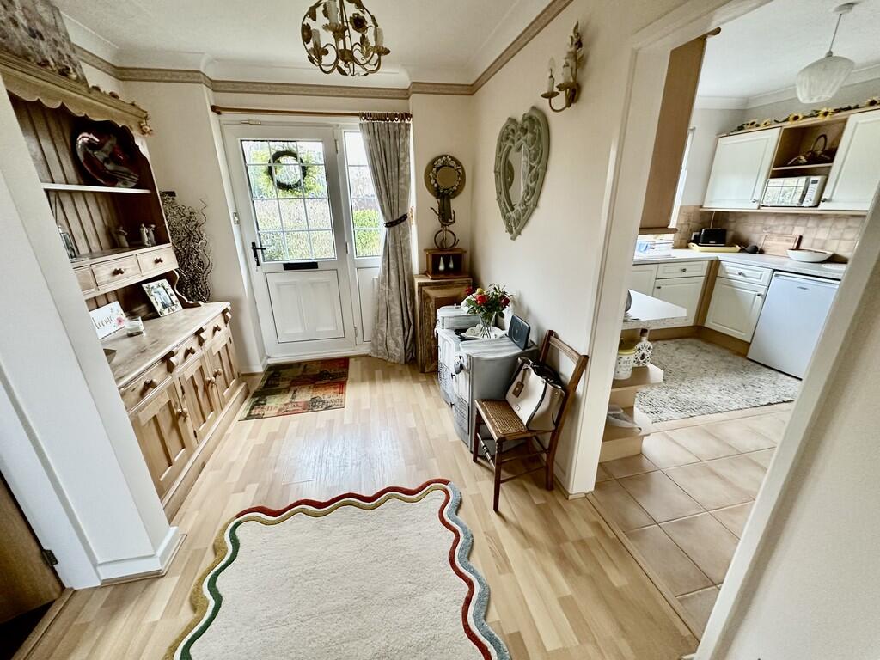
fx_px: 356
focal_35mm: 14
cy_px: 330
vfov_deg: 85.7
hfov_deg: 102.1
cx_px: 440
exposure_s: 1/64
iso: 320
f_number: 2.2
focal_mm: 2.22
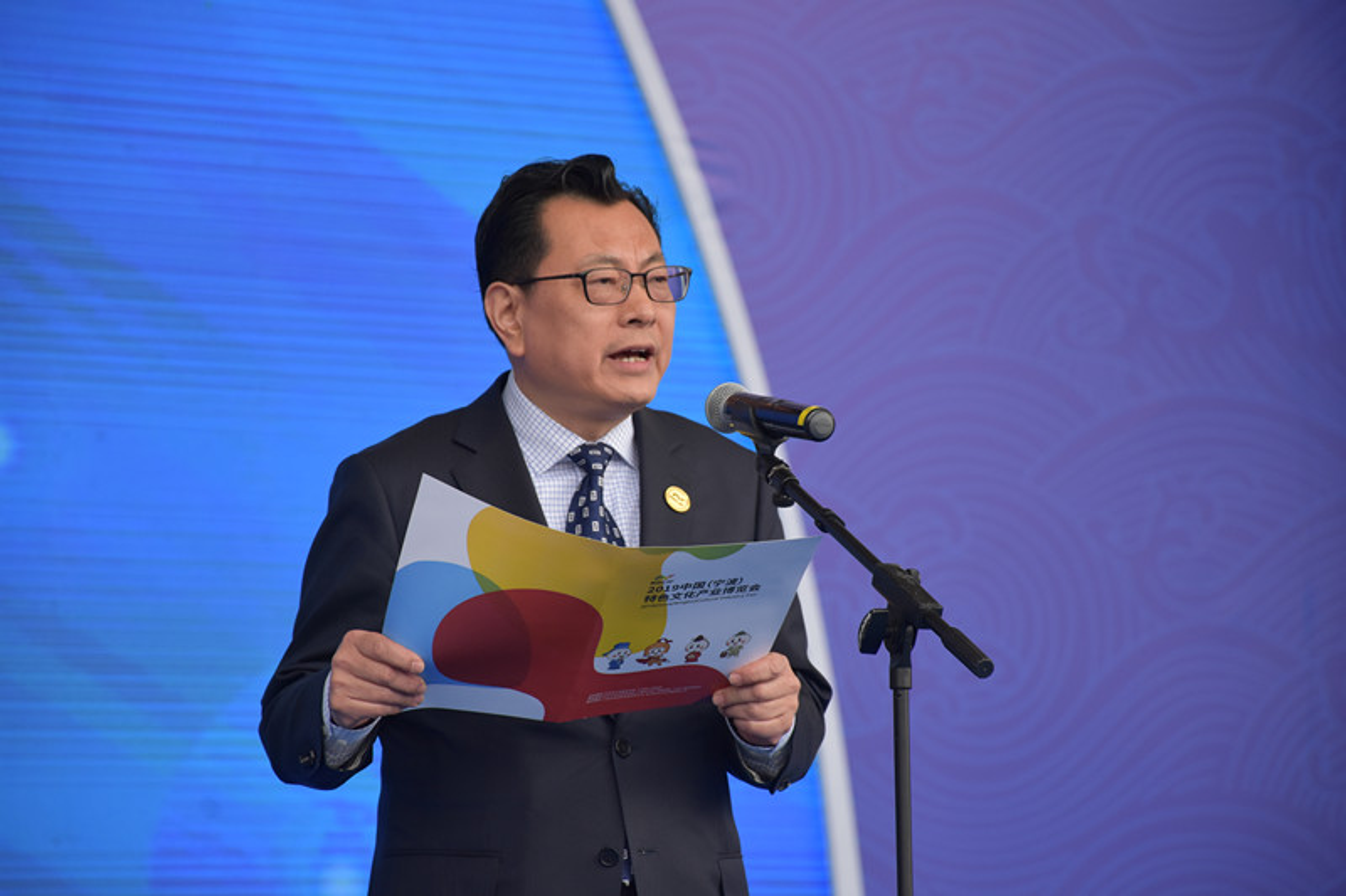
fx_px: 7850
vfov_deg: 6.5
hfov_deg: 9.8
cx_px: 673
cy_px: 448
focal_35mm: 210
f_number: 6.3
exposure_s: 1/640
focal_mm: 140
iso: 800
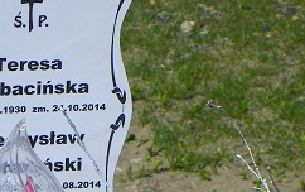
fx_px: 2655
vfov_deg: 4.1
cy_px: 143
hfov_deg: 6.6
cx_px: -4
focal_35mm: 319
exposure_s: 1/400
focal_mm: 20.2
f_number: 5.6
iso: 64
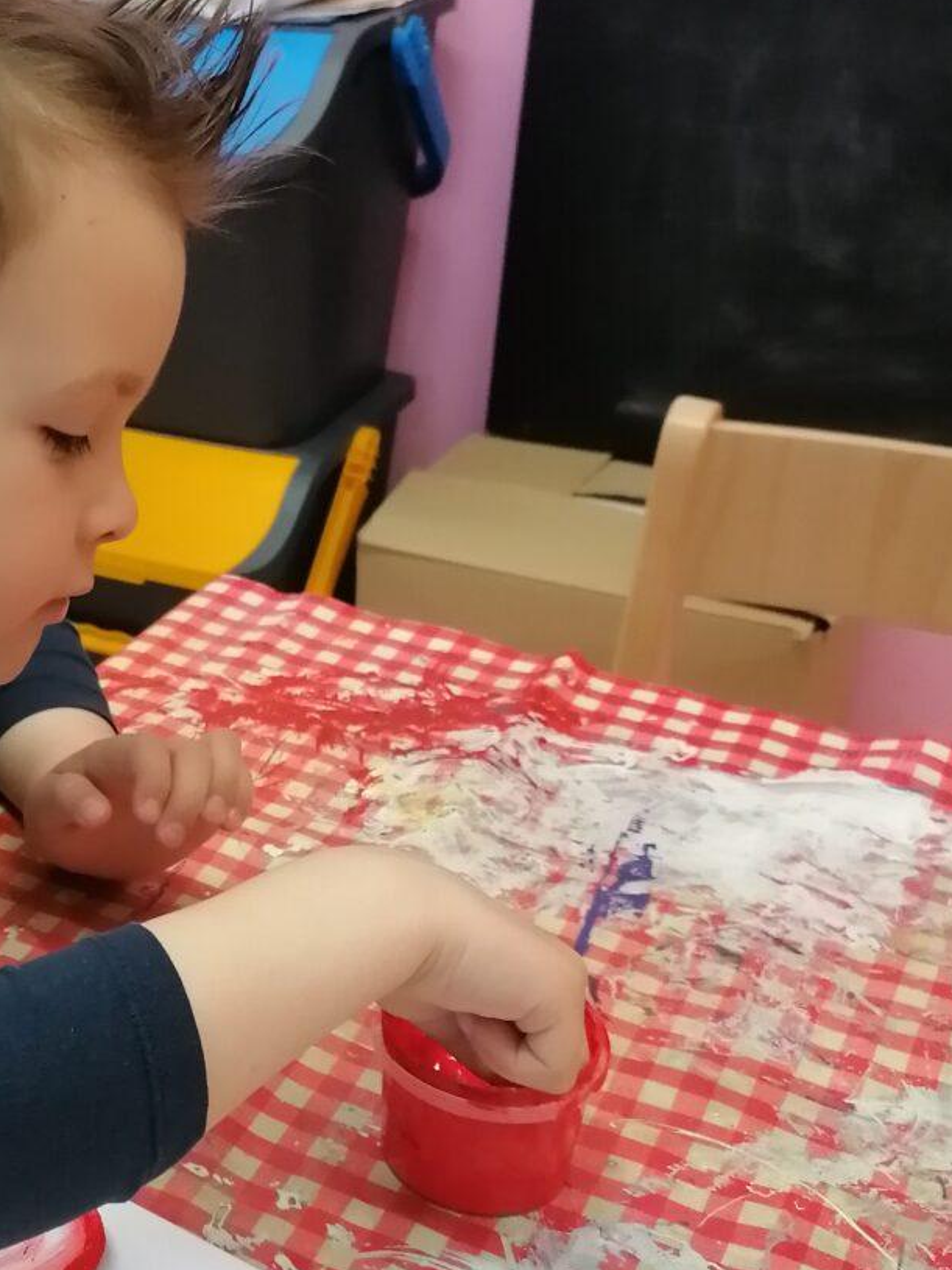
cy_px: 676
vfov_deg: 36.2
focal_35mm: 53
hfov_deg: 26.3
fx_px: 1944
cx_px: 34
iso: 400
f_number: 1.8
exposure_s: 1/100
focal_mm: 4.75
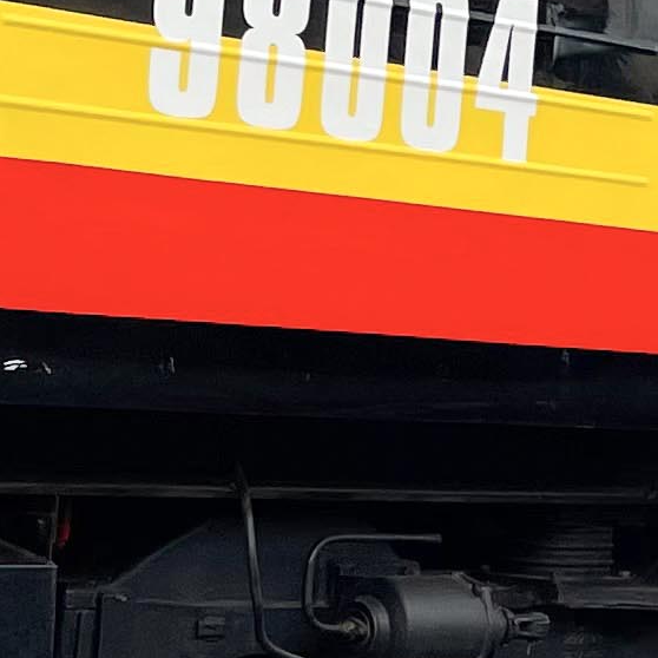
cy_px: 206
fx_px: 3570
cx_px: 1301
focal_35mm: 166
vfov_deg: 10.5
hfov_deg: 9.8
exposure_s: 1/1238
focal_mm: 5.1
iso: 32
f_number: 1.6
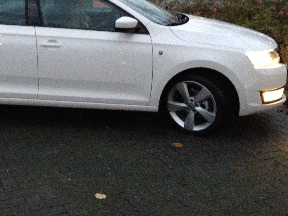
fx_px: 524
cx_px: 87
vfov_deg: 23.1
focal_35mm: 63
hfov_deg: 30.4
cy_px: 64
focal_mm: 4.28
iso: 500
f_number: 2.4
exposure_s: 1/15
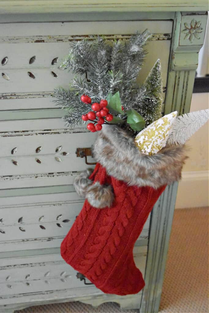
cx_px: 104
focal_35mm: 48
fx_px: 418
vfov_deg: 41.1
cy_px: 156
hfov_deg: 28.1
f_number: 4.5
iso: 12800
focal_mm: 32
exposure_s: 1/50
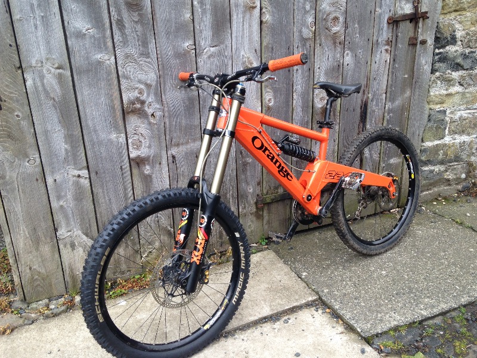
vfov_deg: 42.9
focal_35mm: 33
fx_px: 455
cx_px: 238
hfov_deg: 55.4
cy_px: 179
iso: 50
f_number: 2.4
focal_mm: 4.12
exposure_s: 1/120
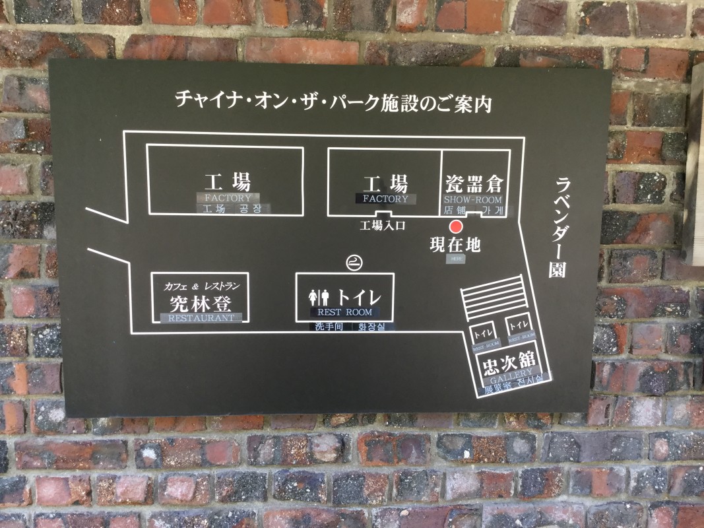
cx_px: 352
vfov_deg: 45.4
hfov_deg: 58.4
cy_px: 264
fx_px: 630
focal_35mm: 31
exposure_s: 1/40
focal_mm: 3.3
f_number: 2.4
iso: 25
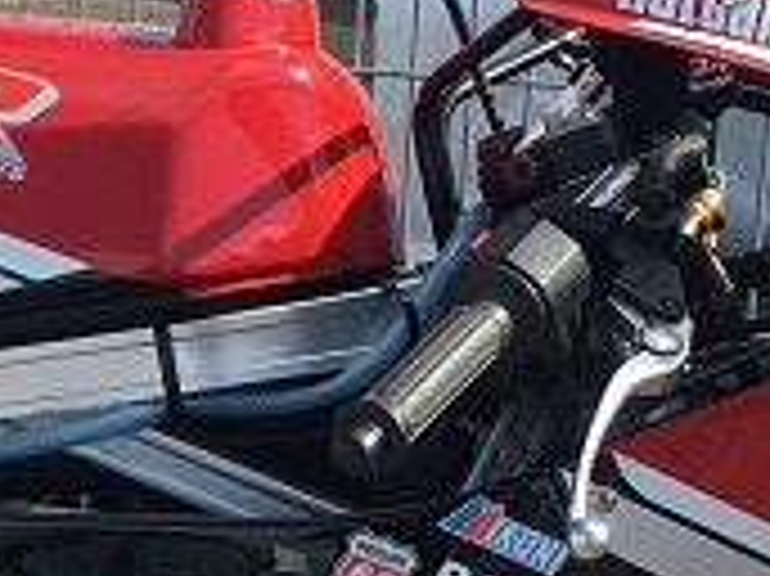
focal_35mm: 170
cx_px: -99
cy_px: 765
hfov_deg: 11.5
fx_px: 3779
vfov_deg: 8.6
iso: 25
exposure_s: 1/938
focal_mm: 4.15
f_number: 2.2
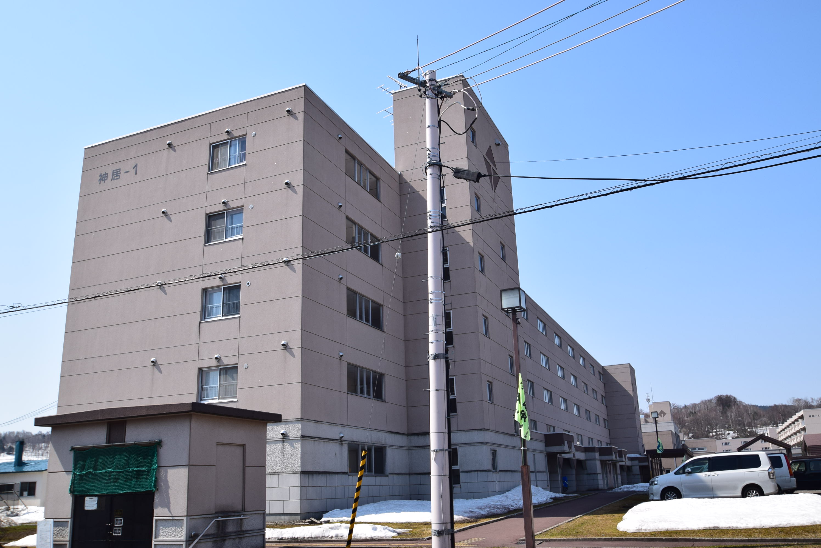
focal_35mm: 30
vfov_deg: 43.7
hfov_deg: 61.9
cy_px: 274
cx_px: 410
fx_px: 685
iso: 360
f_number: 11
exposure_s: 1/500
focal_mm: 20
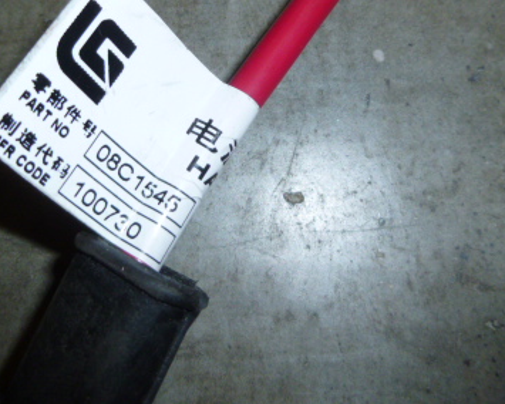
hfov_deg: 41.9
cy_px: 114
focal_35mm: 44
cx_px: 215
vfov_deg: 33.6
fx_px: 658
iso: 100
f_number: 3.1
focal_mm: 4.5
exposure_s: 1/60
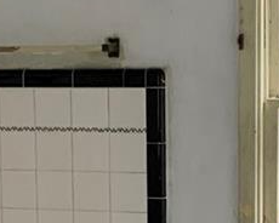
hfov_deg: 13.0
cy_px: 213
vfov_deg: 10.4
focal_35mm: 148
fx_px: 1222
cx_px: 181
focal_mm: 3
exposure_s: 1/60
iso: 100
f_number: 1.8
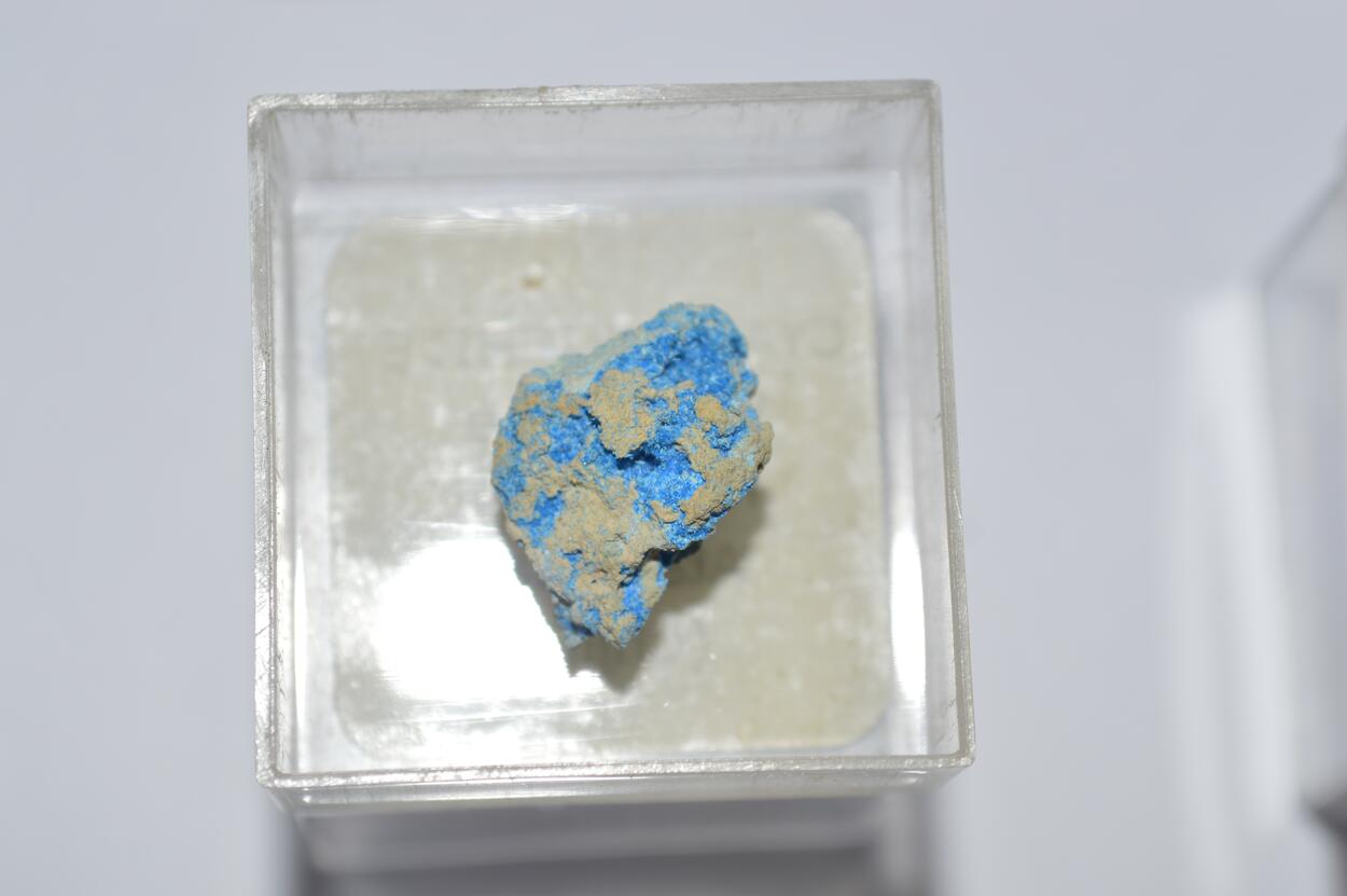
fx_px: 3084
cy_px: 448
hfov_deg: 24.6
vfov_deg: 16.5
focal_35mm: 82
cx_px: 674
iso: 100
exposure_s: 1/60
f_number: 8
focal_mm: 55
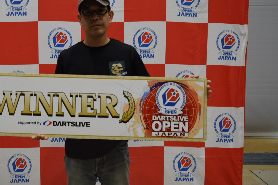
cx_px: 99
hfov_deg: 53.6
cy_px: 69
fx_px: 270
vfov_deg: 37.6
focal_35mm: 35
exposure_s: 1/80
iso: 400
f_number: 4.5
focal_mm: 18
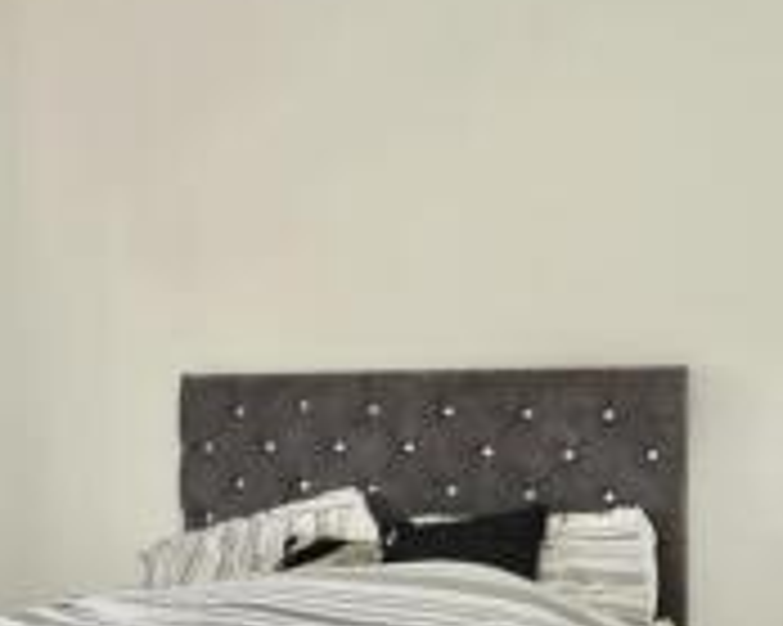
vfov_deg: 36.0
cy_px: 430
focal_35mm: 41
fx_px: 950
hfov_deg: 44.8
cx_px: 414
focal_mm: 16
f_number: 3.2
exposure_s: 1/160
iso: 1600
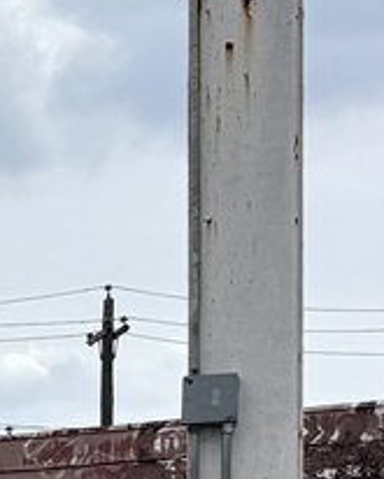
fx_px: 2328
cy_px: 832
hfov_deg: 7.1
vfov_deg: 11.1
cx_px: -1129
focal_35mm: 164
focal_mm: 6.76
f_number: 1.78
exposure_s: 1/7937
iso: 80
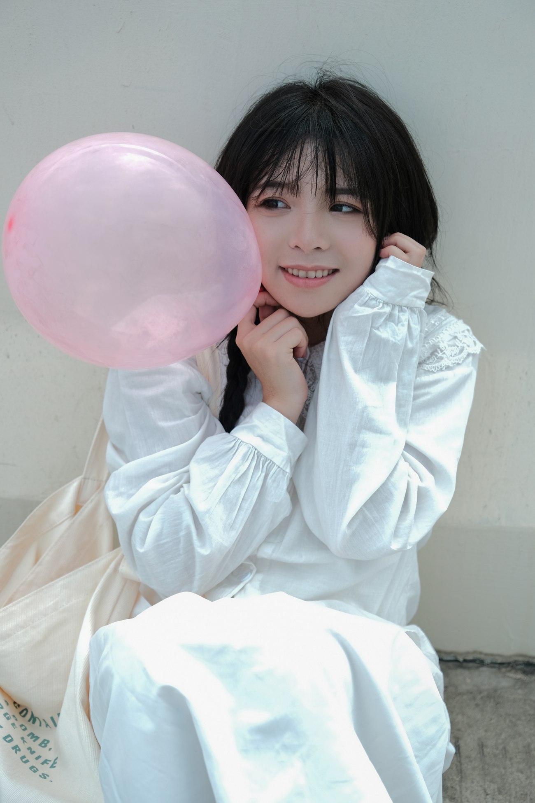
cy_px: 402
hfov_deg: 23.4
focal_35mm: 58
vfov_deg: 34.5
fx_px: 1293
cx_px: 268
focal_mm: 38.8
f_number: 3.2
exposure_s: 1/340
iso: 100
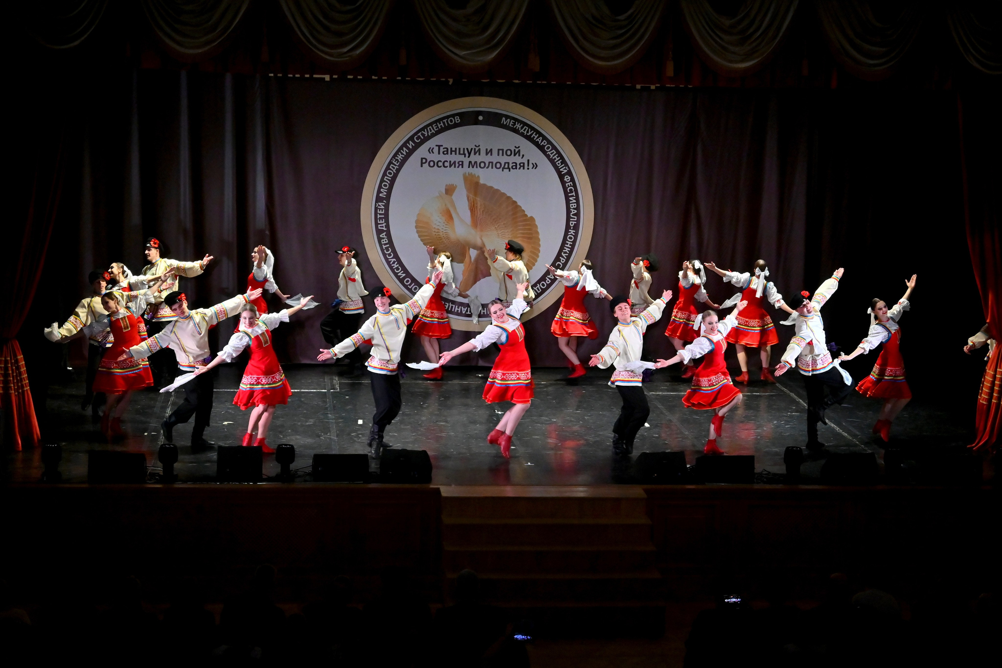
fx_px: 1879
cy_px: 334
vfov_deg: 20.2
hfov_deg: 29.9
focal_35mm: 68
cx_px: 501
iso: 1600
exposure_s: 1/350
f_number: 6
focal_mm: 45
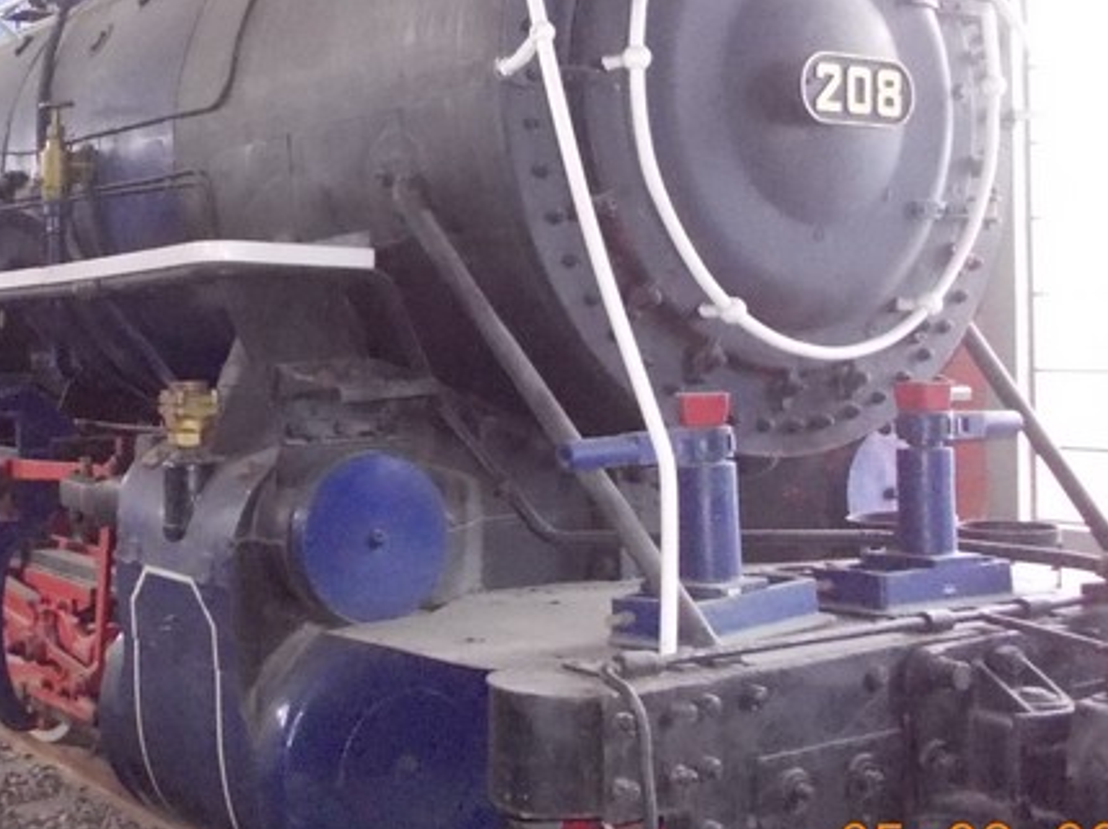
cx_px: 305
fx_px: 1599
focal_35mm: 50
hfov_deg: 37.5
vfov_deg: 28.9
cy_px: 281
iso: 800
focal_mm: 4
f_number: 2.7
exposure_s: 1/100
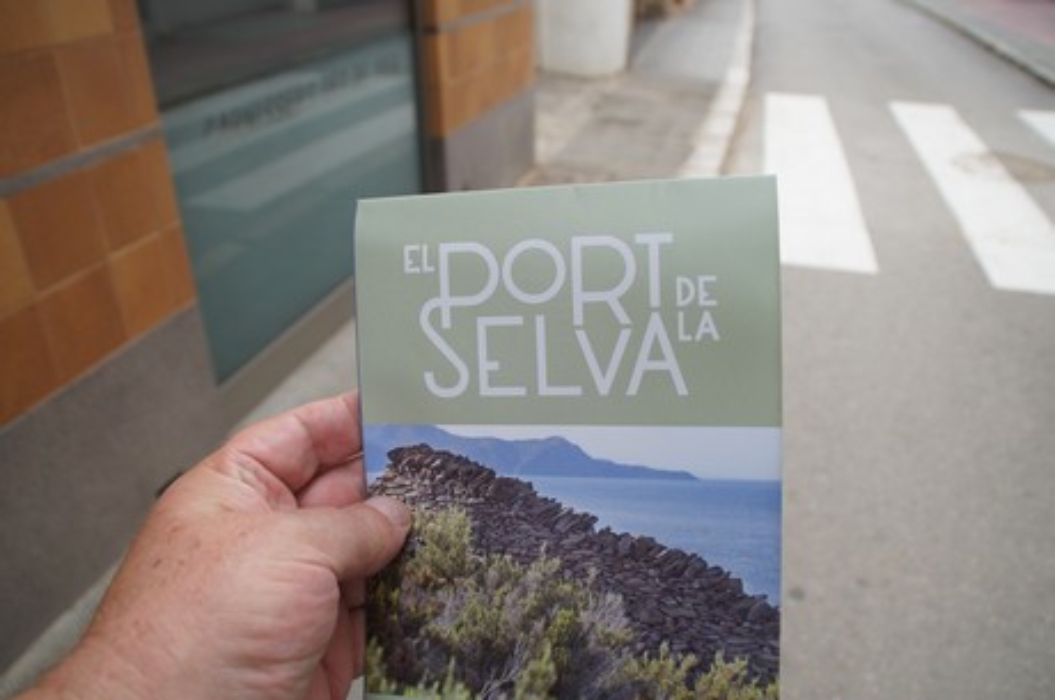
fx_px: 790
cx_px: 528
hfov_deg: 67.5
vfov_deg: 47.8
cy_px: 350
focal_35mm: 27
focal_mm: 18
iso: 100
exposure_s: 1/160
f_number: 5.6
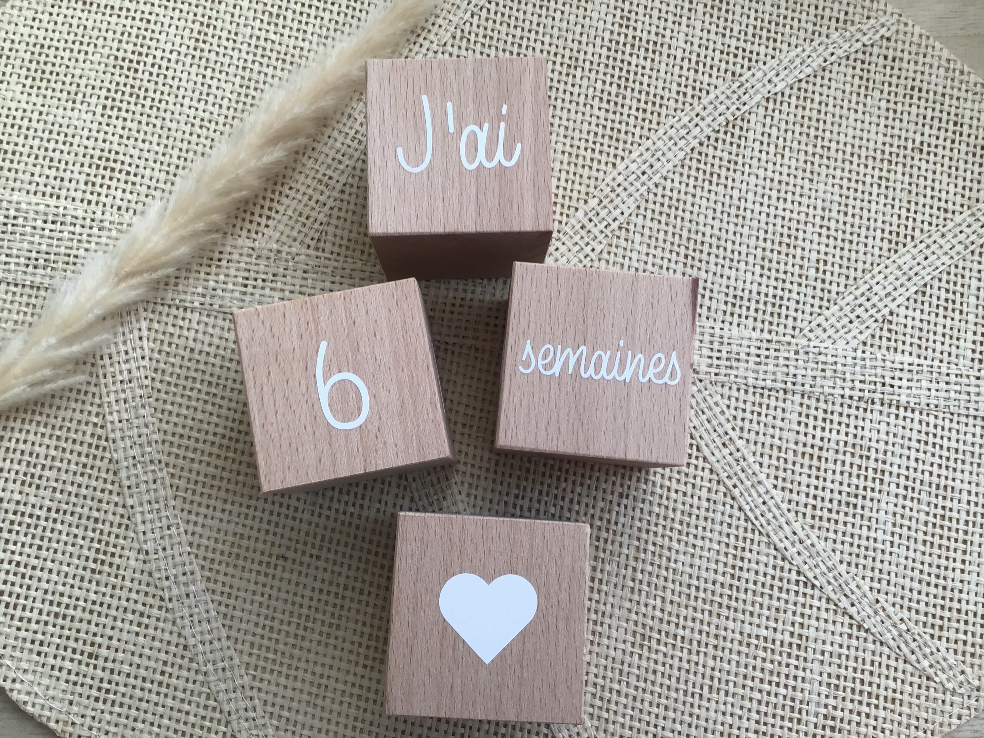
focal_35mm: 31
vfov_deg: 45.4
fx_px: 881
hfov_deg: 58.4
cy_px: 369
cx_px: 492
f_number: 2.4
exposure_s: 1/60
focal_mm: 3.3
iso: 25
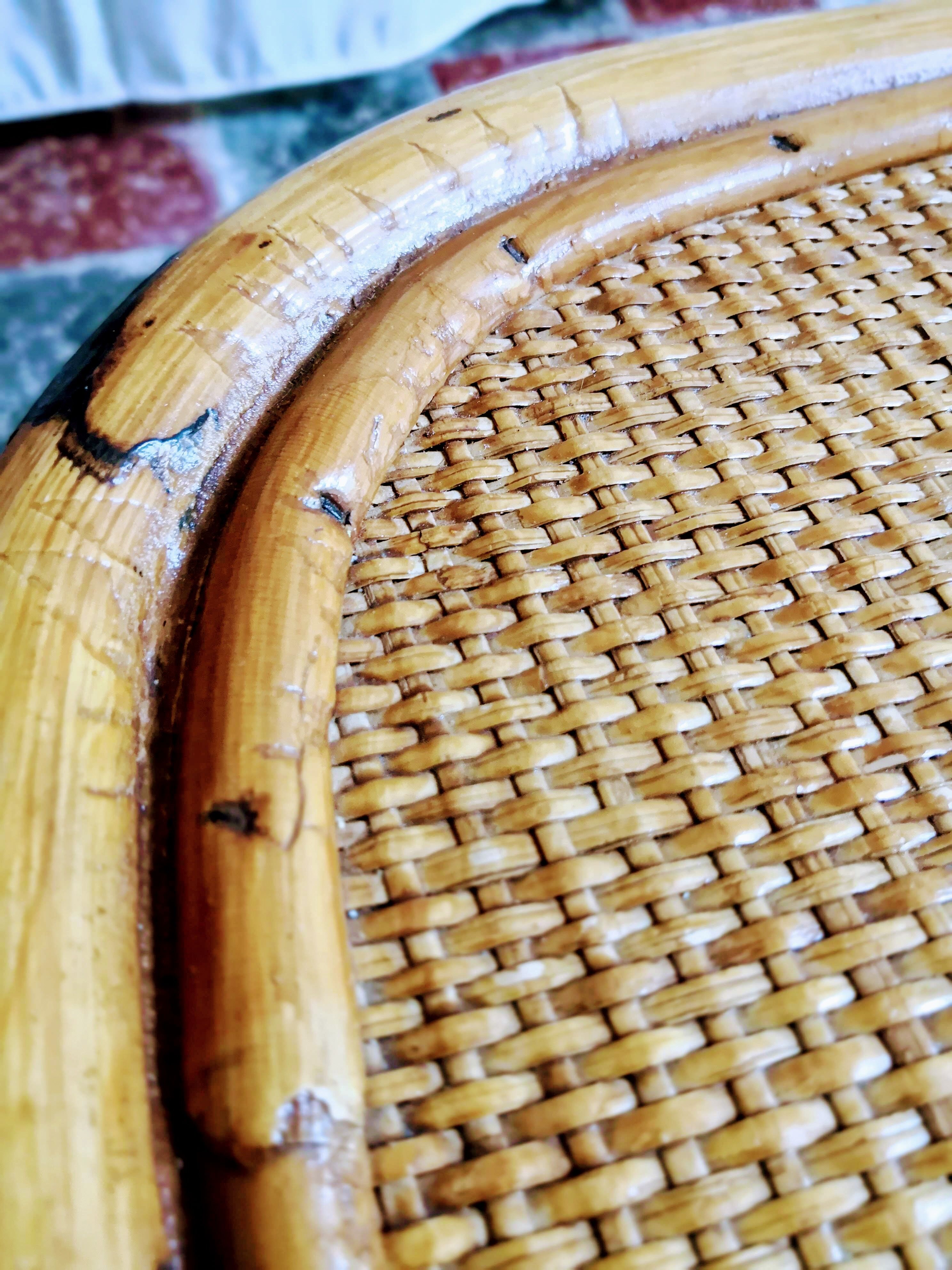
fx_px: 990
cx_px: 476
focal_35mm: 27
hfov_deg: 51.4
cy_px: 635
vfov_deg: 65.3
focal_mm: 3.95
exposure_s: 1/33.3
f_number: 4
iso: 250
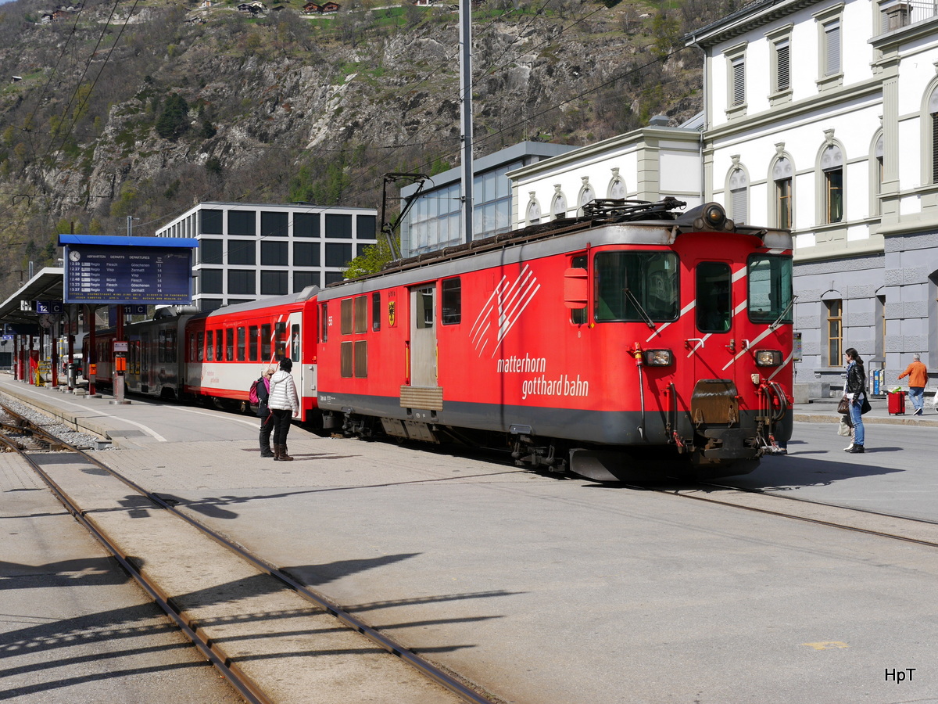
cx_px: 469
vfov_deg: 28.0
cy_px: 352
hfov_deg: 36.8
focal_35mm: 52
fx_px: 1409
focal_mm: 26
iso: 160
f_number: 9
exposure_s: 1/400
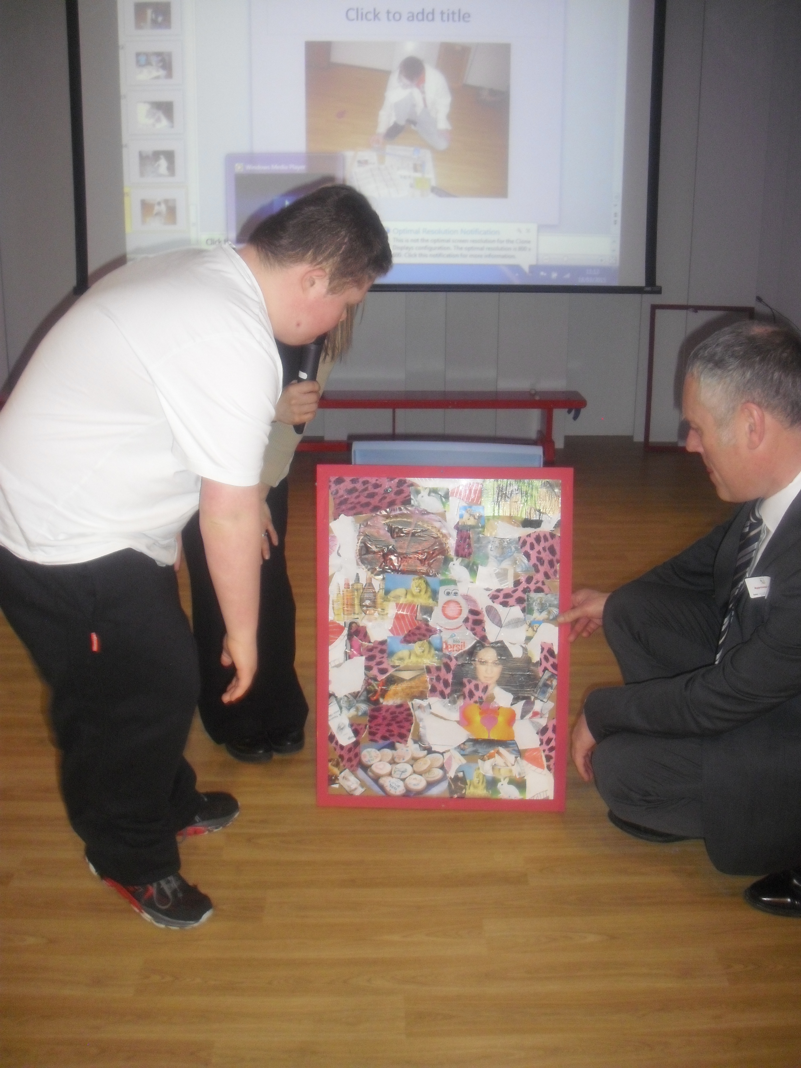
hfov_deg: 37.7
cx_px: 400
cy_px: 534
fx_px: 1172
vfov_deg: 49.0
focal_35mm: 38
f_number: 2.8
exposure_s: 1/60
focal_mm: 6.2
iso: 200
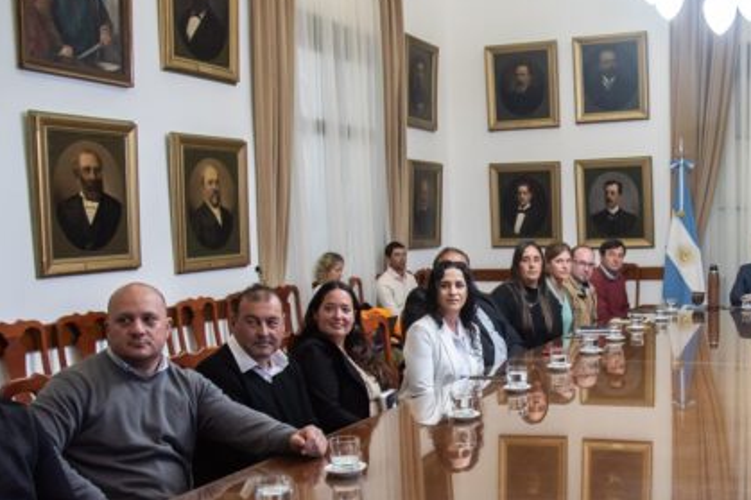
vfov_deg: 30.3
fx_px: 917
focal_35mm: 44
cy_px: 332
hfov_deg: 43.4
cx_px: 541
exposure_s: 1/250
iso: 1250
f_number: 4
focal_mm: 24
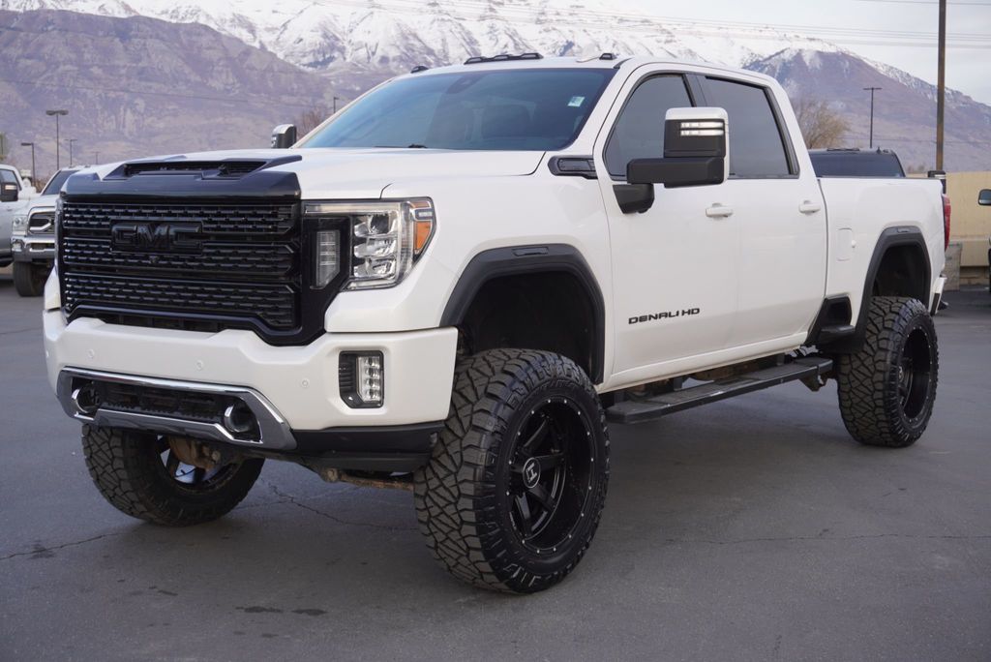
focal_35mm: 50
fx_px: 1363
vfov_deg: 27.3
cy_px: 331
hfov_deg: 39.9
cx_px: 496
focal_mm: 33
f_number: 5.6
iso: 100
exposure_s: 1/80
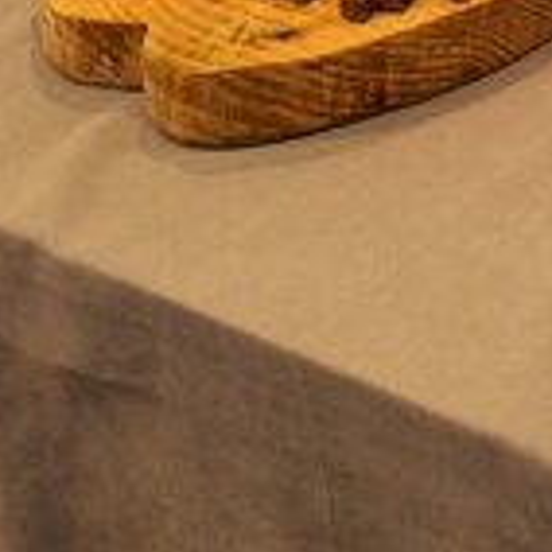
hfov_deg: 10.7
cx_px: 1147
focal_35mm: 147
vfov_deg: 10.6
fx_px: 2652
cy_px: -657
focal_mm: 6.14
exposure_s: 1/50
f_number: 1.65
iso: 1000
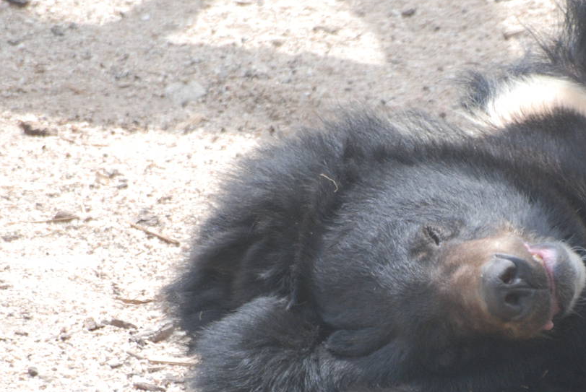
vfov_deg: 1.6
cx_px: 485
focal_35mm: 888
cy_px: 301
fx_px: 14473
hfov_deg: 2.3
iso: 400
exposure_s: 1/320
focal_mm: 300
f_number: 5.6
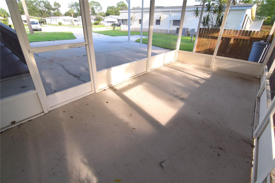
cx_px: 138
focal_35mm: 16
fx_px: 126
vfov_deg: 72.0
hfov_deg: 95.0
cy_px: 92
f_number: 8
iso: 400
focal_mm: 11
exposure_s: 1/80
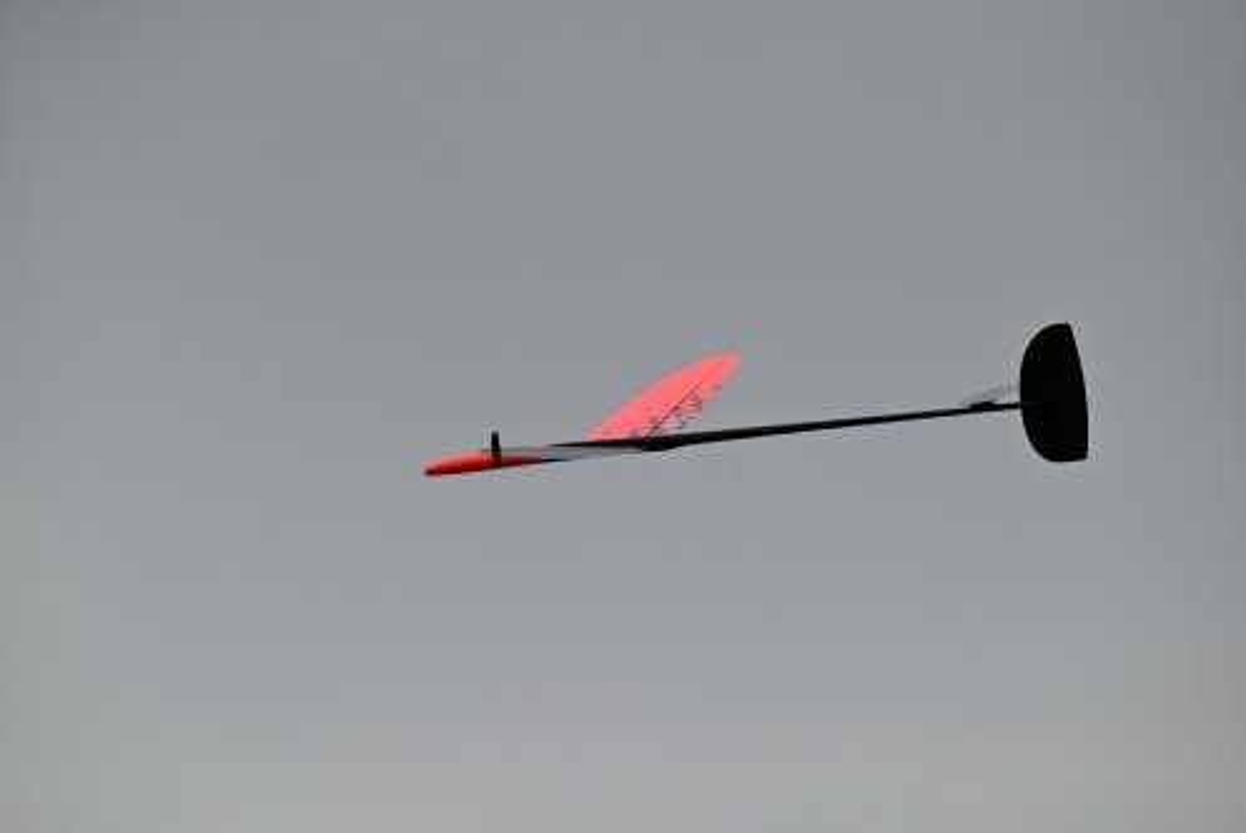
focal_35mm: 400
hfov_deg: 5.2
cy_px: 416
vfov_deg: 3.4
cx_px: 623
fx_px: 13852
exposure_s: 1/6400
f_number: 10
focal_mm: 400
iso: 2000
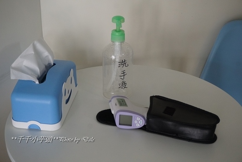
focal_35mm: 57
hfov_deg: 35.1
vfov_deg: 23.8
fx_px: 383
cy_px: 81
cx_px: 121
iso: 1600
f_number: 5.6
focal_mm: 38
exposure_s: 1/160
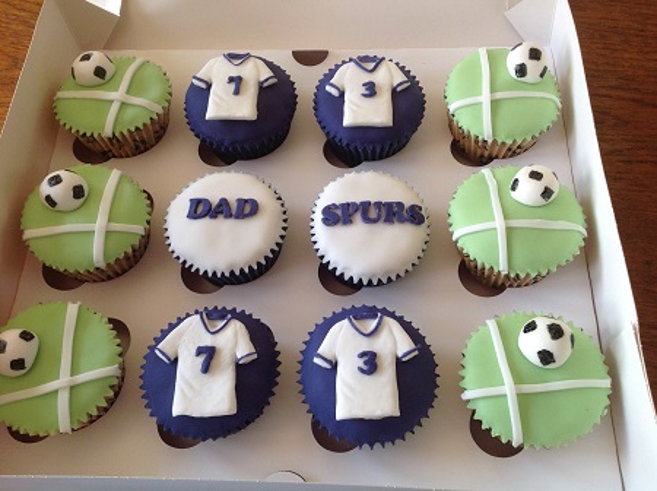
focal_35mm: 35
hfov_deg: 52.7
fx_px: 663
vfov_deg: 40.6
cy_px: 246
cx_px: 328
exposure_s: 1/120
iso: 80
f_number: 2.4
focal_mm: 4.28
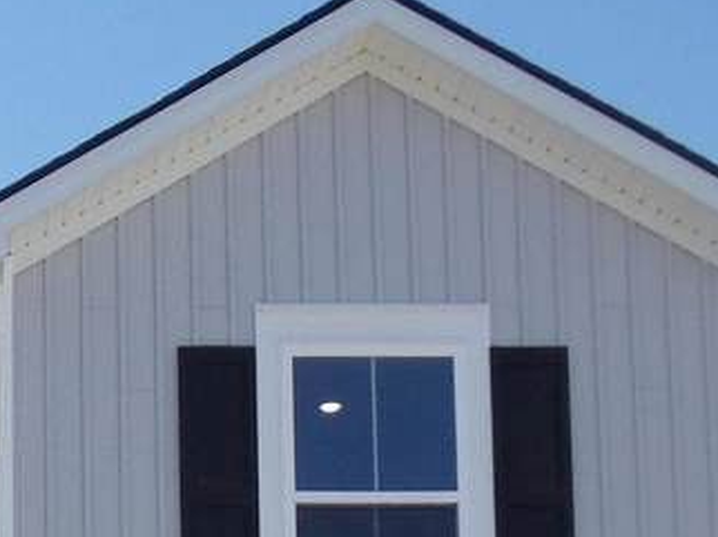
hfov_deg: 11.1
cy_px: 972
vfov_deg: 8.2
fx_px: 3627
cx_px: -132
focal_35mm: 175
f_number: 7.1
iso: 100
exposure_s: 1/200
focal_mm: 6
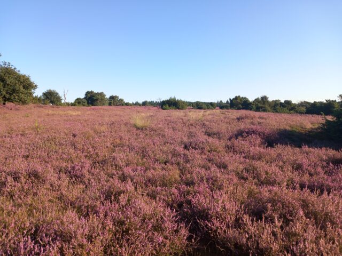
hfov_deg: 65.3
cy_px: 128
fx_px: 267
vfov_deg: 51.4
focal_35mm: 27
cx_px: 171
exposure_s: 1/280
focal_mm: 4
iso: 20
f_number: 1.8
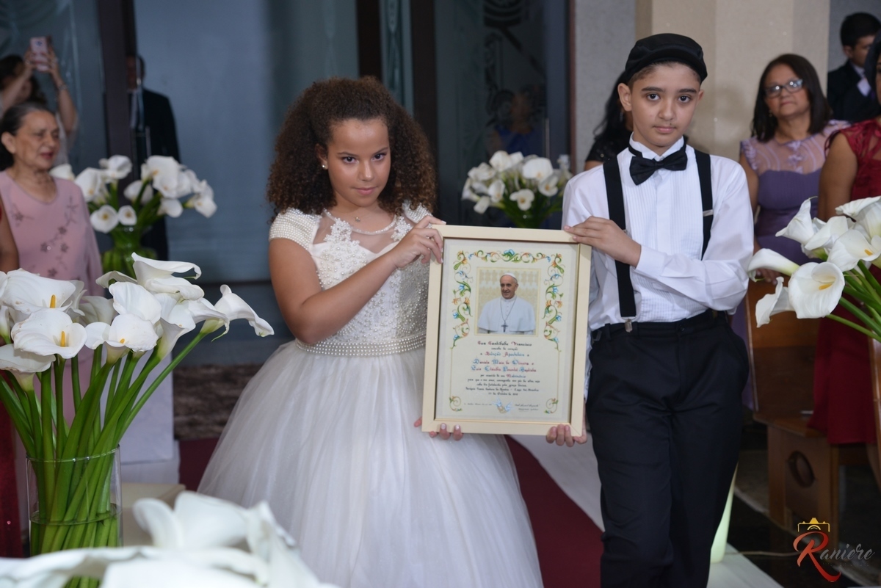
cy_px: 294
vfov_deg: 20.9
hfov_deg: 30.9
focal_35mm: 65
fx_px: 1591
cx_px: 440
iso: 560
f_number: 6.3
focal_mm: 65
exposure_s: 1/200
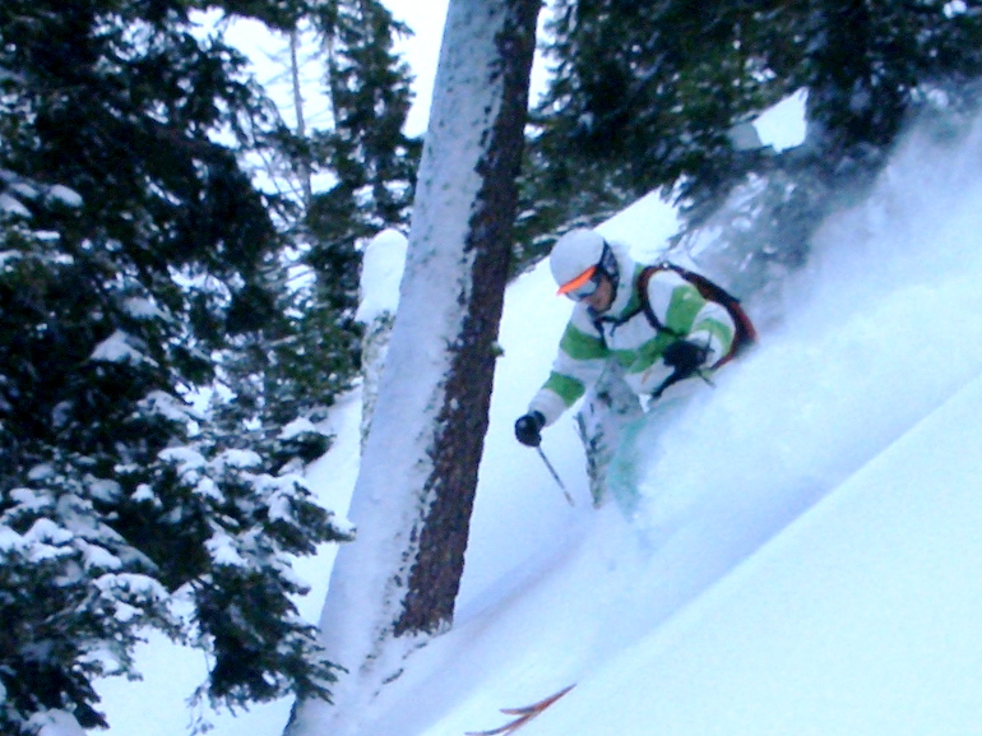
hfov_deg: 24.7
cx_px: 525
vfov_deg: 18.1
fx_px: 2240
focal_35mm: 79
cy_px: 764
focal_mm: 5.8
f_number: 4.3
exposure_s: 1/1250
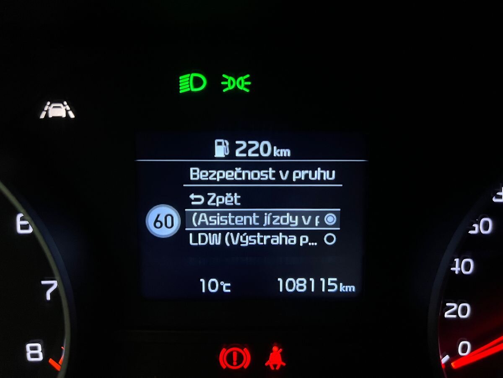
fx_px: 378
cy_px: 189
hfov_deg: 67.3
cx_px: 252
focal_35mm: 26
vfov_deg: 53.1
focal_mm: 5.7
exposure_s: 1/65
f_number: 1.5
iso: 125
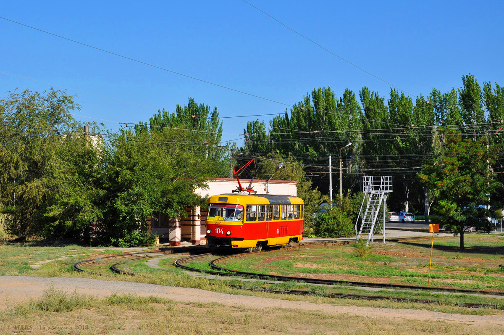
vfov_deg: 18.1
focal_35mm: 75
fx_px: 1049
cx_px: 252
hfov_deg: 27.0
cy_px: 168
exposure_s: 1/500
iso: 200
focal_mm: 50
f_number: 8
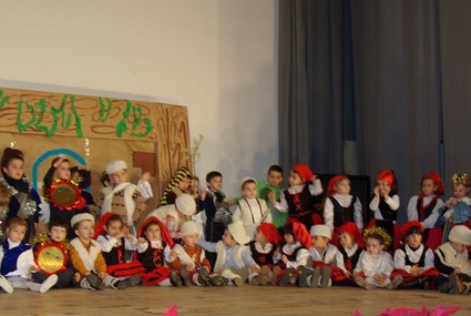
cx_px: 244
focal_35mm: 65
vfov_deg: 20.8
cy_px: 244
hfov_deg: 30.9
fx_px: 852
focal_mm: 18
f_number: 4.5
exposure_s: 1/30
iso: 400
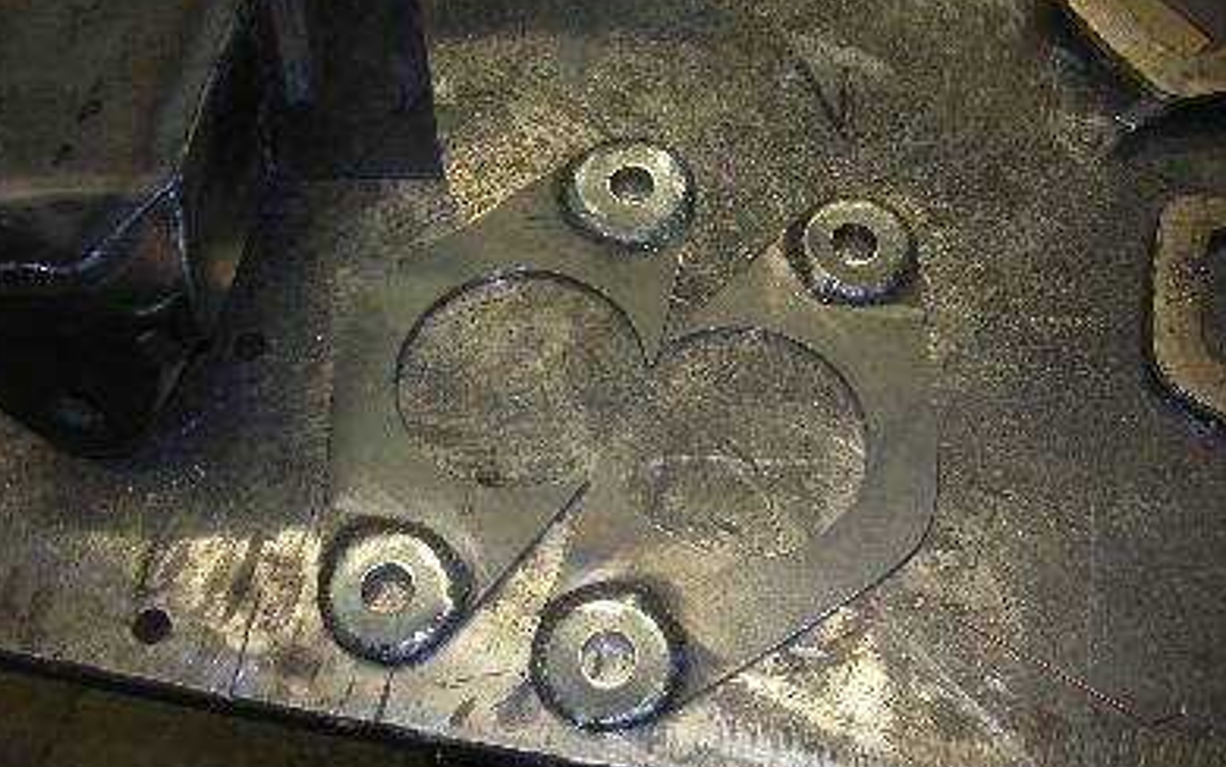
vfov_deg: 33.6
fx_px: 1270
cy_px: 429
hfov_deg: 51.5
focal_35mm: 38
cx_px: 610
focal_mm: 5.8
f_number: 2.8
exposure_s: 1/46
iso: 50
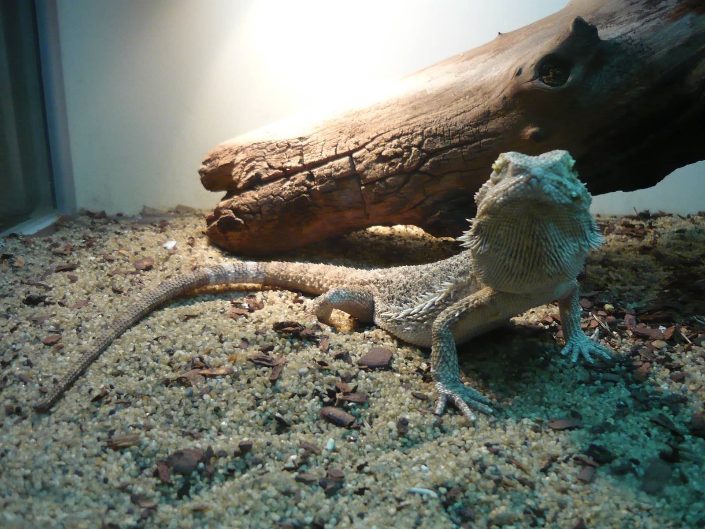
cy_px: 264
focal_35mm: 33
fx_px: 672
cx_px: 352
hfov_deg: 55.4
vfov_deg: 42.9
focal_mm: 5.5
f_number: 2.8
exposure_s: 1/30
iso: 250
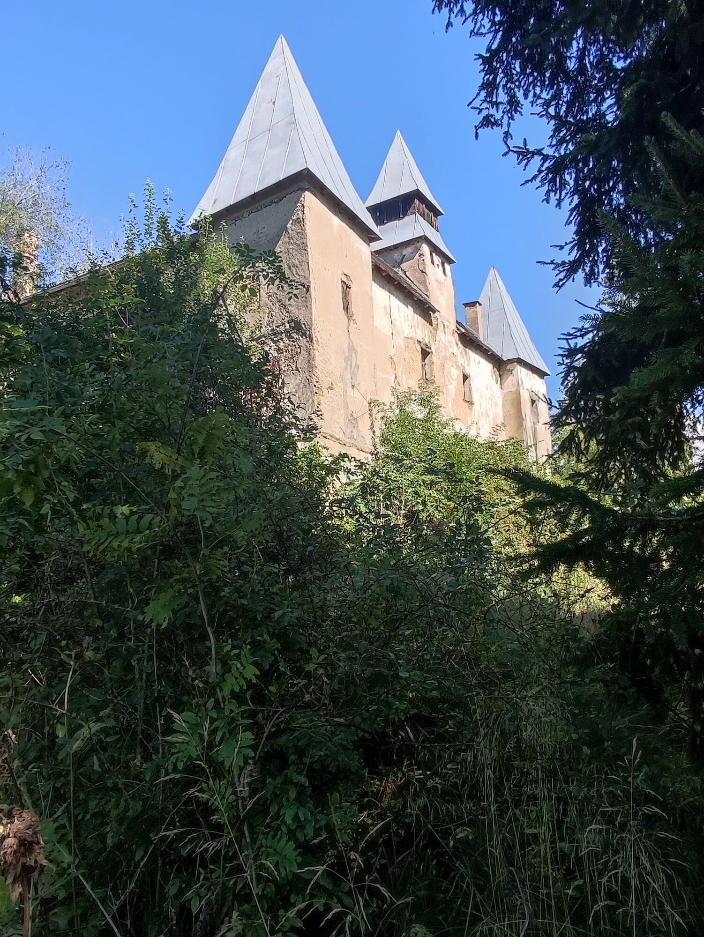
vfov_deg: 94.5
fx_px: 433
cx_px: 352
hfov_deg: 78.2
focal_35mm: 16
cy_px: 468
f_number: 2.2
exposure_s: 1/268
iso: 50
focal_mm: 1.65
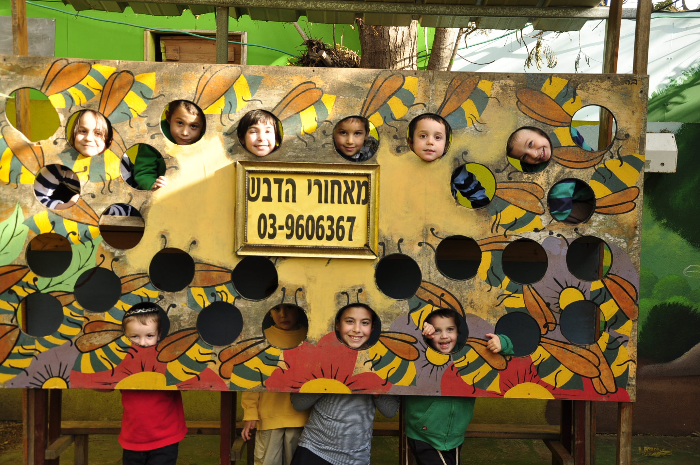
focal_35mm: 48
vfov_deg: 28.0
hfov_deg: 41.2
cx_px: 350
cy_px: 232
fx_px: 932
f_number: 5
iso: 200
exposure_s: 1/100
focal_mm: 32
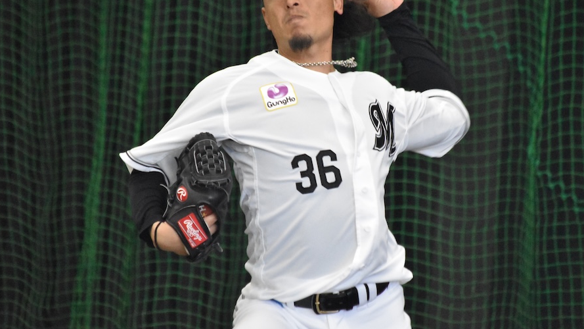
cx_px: 298
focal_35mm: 543
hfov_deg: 4.0
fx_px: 8408
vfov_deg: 2.2
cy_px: 146
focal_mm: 300
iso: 10000
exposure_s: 1/1250
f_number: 5.6
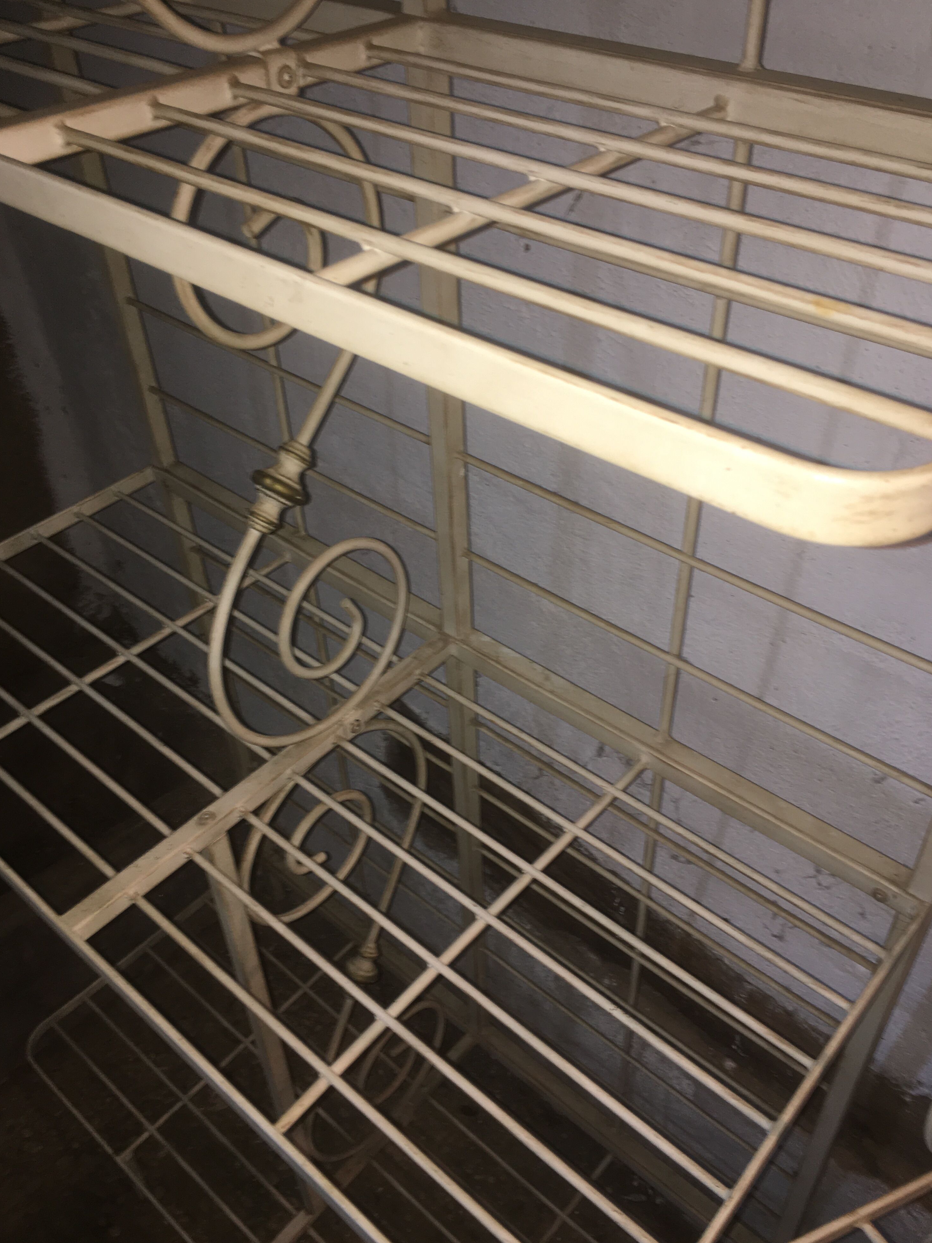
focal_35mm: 30
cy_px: 640
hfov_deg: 46.8
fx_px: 1077
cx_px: 474
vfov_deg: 60.0
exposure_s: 1/20
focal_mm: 4.15
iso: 32
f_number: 2.2
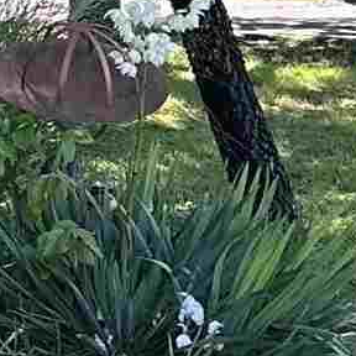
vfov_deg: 7.7
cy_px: -116
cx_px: -716
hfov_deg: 6.9
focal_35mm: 226
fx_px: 2630
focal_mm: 6.86
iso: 80
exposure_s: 1/380
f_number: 1.78
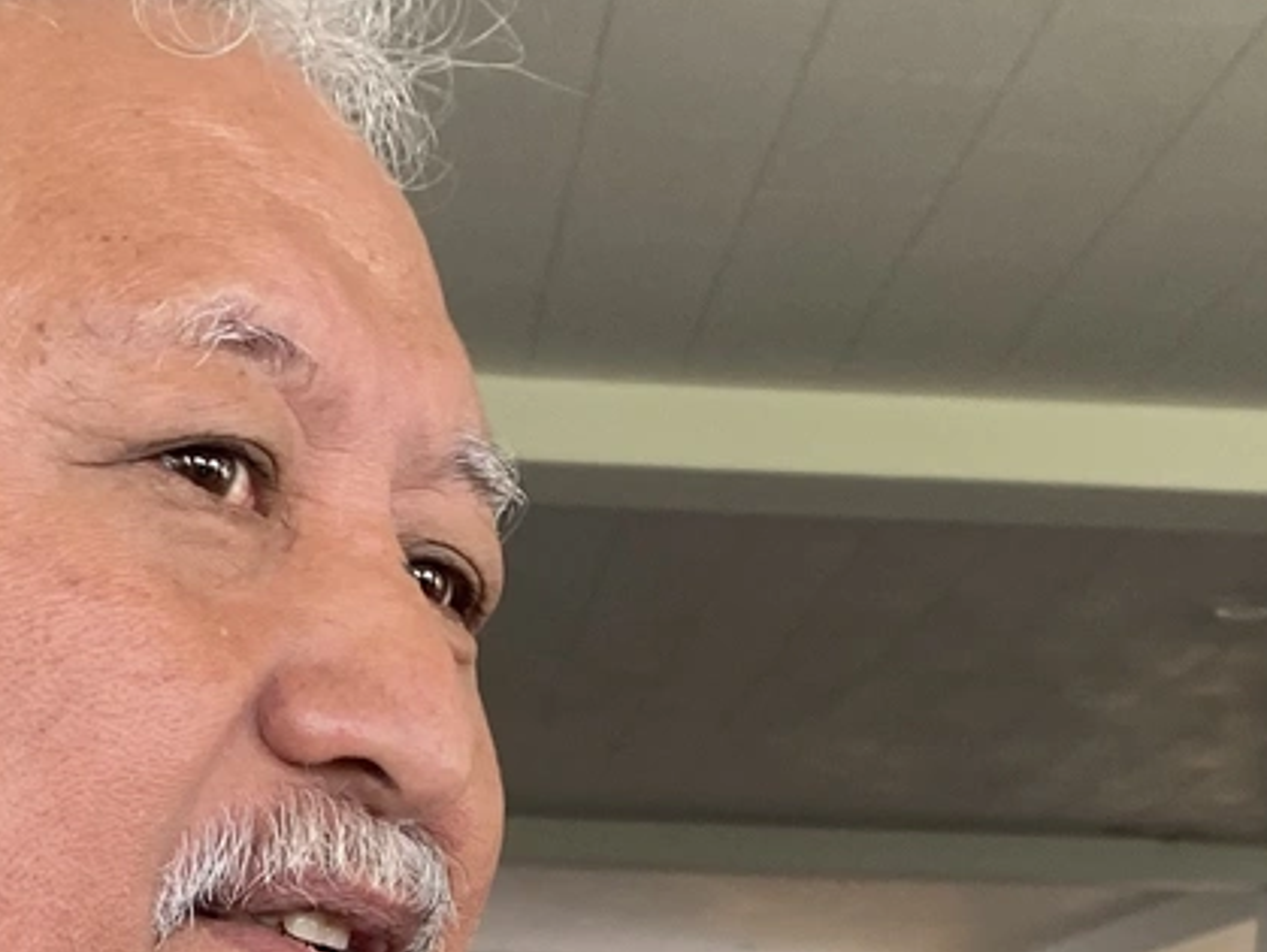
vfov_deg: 14.8
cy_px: 1419
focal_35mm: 93
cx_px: 435
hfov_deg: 21.0
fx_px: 3407
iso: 125
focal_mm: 4.25
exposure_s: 1/120
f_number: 1.8
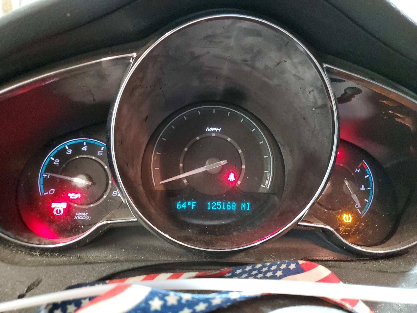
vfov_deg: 53.1
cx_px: 208
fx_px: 313
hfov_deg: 67.3
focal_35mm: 26
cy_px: 156
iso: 589
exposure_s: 1/15
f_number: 1.5
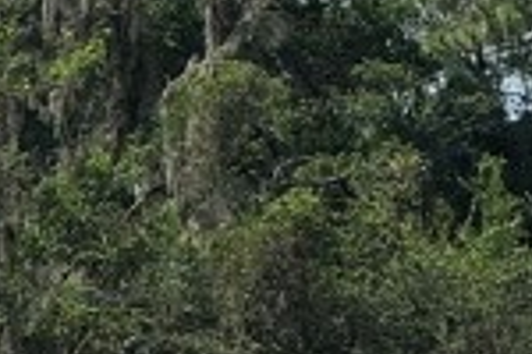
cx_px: 631
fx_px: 5985
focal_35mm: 405
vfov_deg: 3.4
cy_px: -241
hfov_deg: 5.1
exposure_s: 1/1116
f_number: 2.8
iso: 20
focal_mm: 6.6
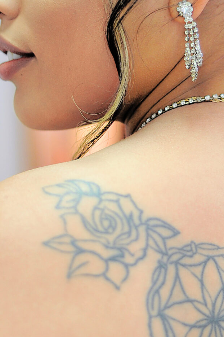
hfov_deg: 10.0
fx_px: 1280
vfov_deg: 14.9
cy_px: 112
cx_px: 157
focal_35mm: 137
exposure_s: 1/125
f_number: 2
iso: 800
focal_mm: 50
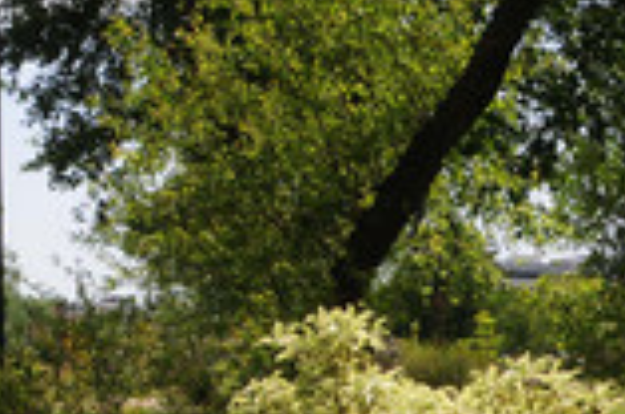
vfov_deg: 10.2
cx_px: -267
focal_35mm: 133
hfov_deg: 14.6
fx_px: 2304
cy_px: 309
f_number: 10
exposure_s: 1/200
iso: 200
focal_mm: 24
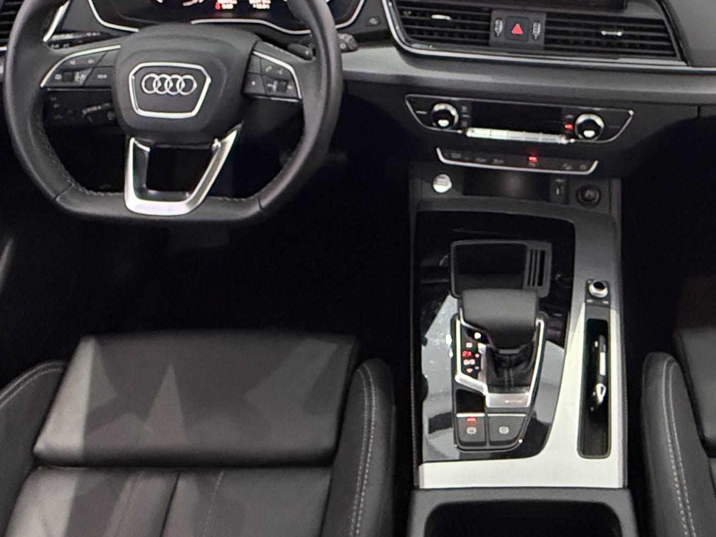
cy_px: -58
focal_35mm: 39
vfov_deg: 32.3
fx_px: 807
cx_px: 508
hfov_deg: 46.7
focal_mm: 2.22
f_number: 2.2
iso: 1000
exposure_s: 1/53
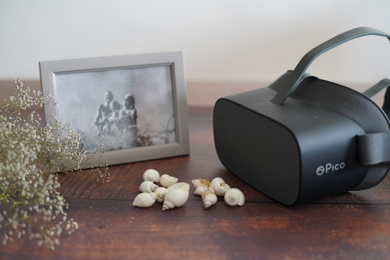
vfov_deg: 27.0
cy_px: 130
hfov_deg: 39.6
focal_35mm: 50
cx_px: 195
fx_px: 542
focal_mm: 50
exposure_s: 1/160
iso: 1600
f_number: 2.5
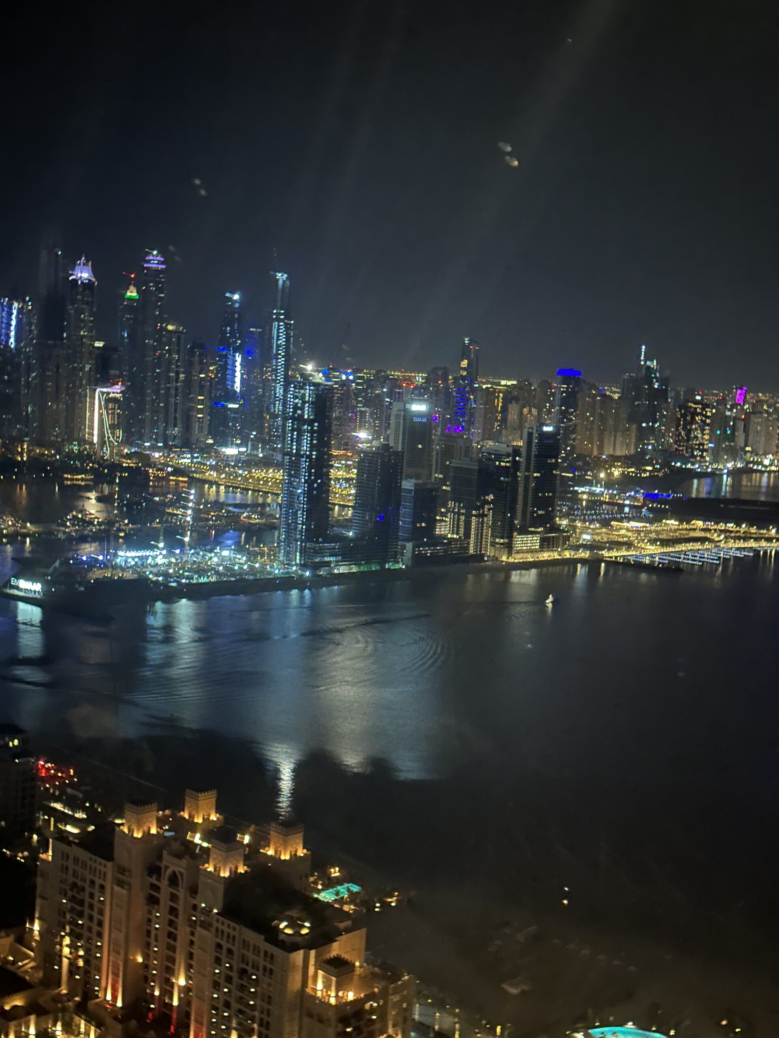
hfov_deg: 30.3
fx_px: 1440
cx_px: 390
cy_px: 519
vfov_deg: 39.7
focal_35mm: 48
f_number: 1.78
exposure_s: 1/5
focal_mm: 6.86
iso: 800
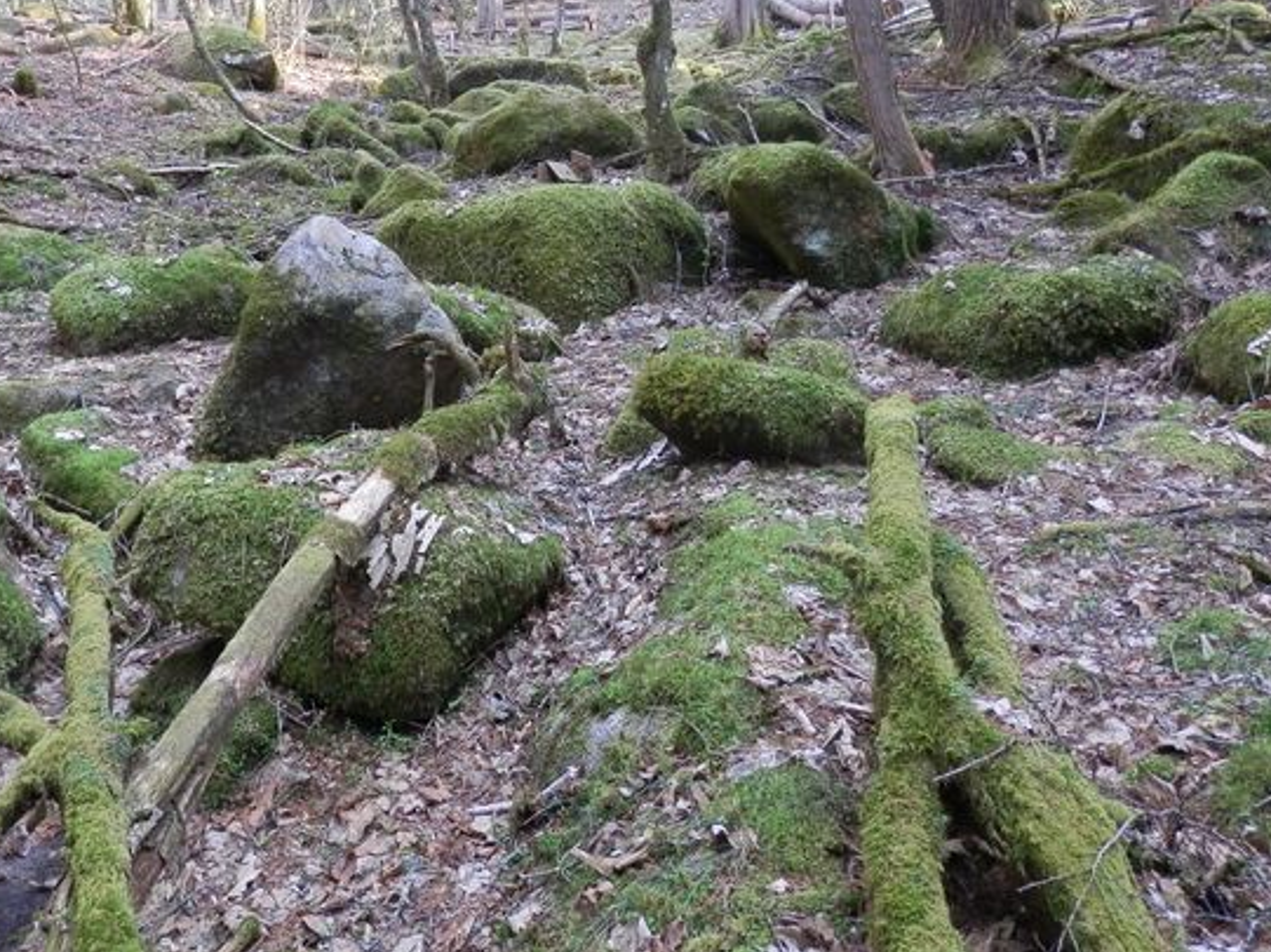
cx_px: 458
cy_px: 310
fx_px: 1358
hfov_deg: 49.6
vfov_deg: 38.2
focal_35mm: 37
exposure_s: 1/30
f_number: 3
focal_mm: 4.5
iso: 160
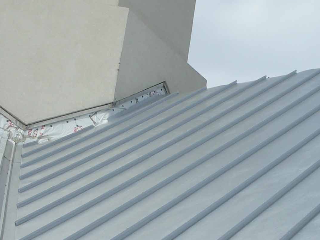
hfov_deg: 19.4
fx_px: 933
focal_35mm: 101
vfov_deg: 14.6
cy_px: 169
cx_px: 225
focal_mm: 5.8
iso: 50
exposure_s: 1/125
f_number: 7.9
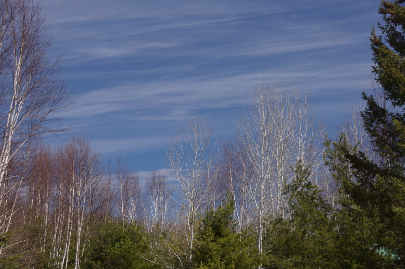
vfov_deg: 16.5
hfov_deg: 24.6
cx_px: 202
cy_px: 134
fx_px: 928
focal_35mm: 82
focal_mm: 55
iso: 100
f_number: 6.3
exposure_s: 1/160
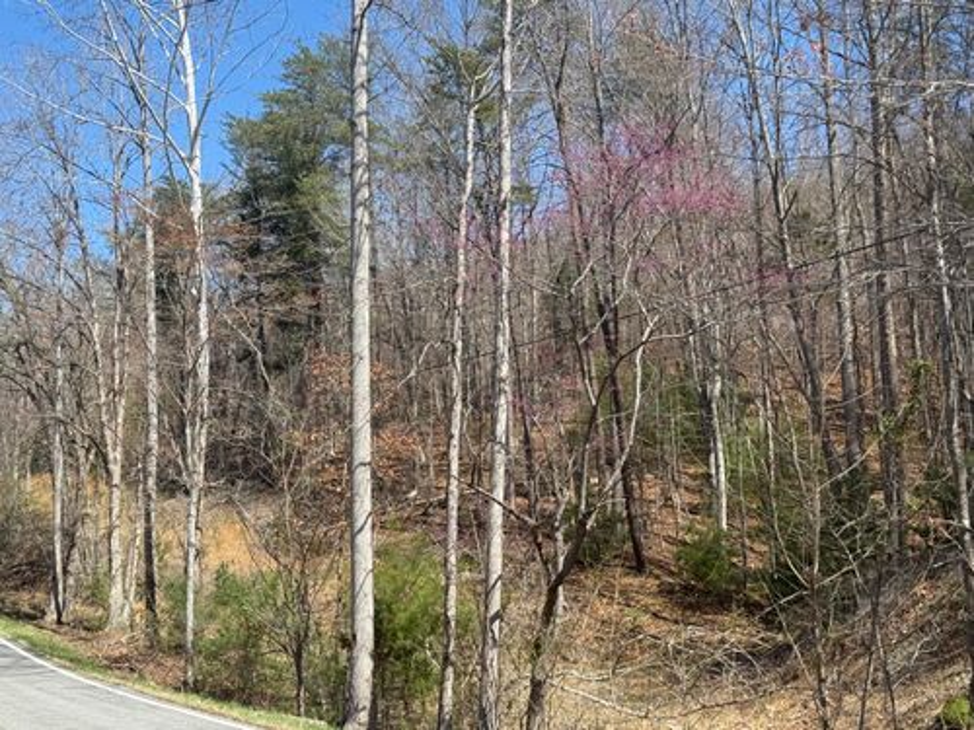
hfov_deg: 39.7
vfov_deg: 30.3
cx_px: 487
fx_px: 1351
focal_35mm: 48
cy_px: 365
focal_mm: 6.76
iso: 64
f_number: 1.78
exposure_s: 1/2762
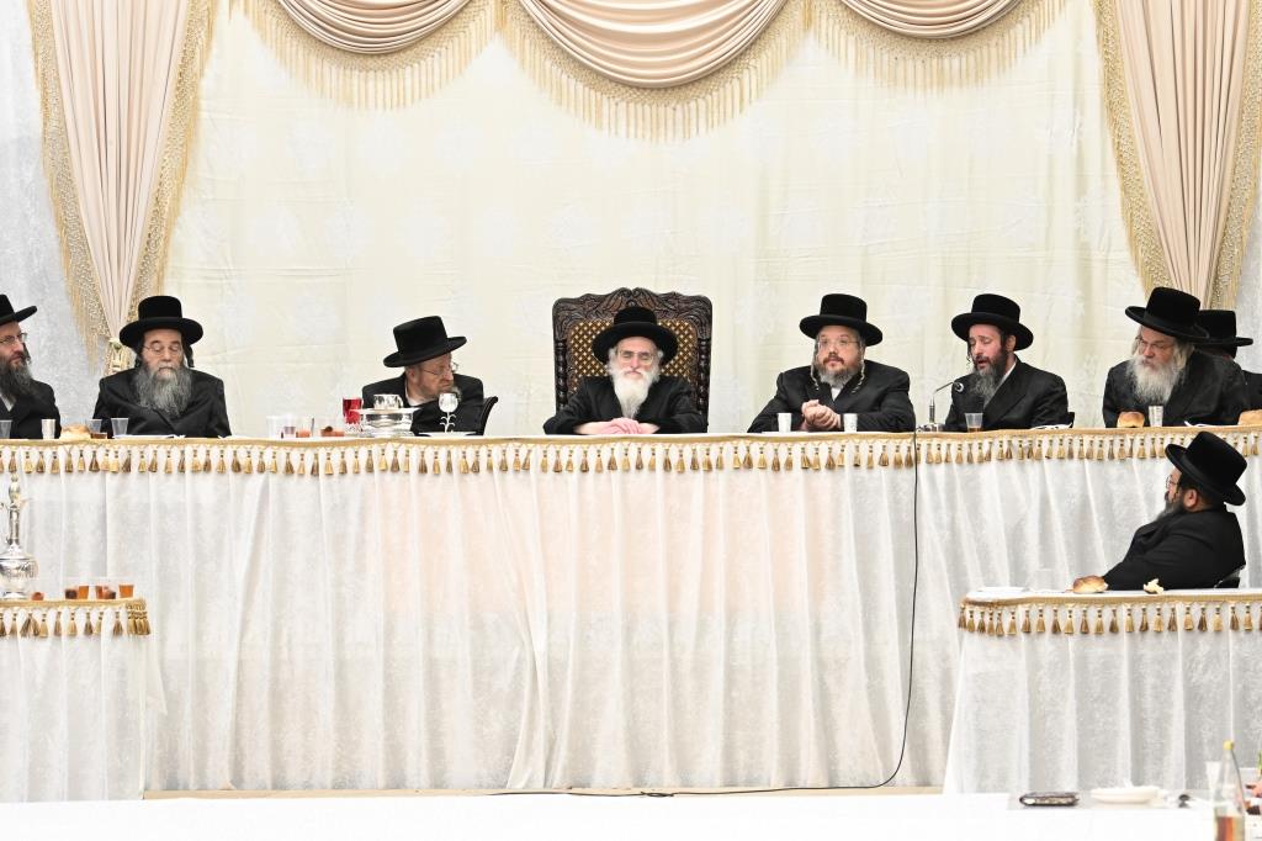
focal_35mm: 150
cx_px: 631
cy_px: 420
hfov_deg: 13.7
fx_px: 5256
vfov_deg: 9.1
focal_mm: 100
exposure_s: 1/125
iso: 640
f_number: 2.8
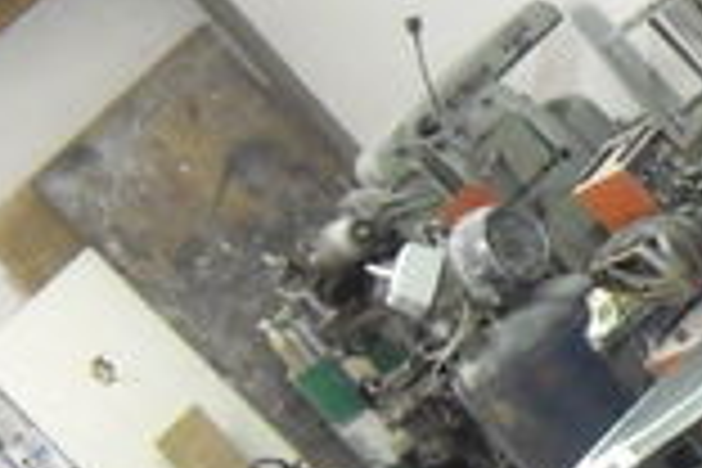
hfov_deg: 12.4
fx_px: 3081
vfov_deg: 8.6
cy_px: 495
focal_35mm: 158
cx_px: 1040
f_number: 2.7
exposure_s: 1/25
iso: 800
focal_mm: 6.2
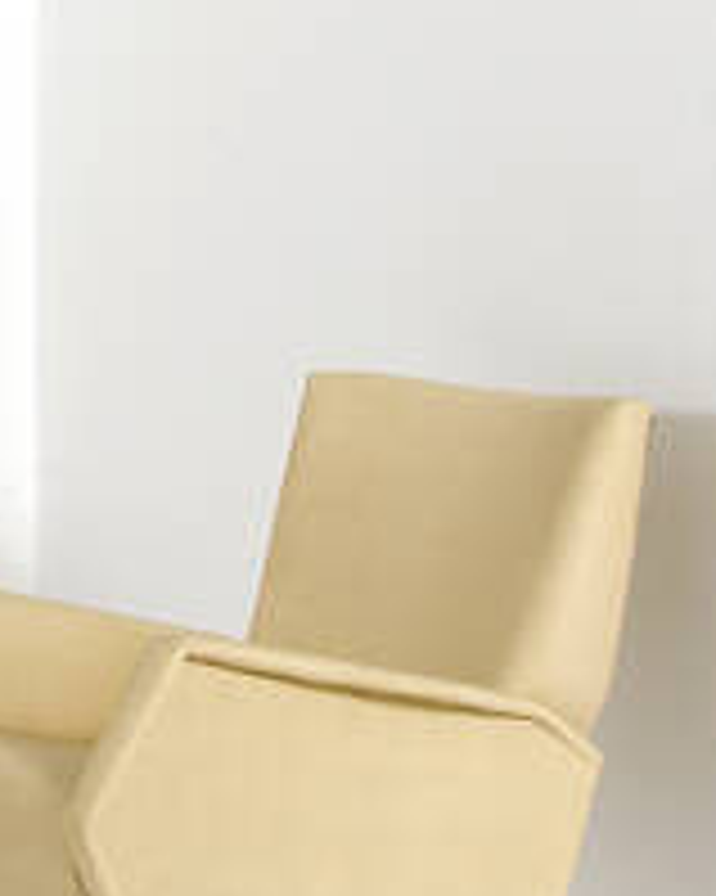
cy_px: 371
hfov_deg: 8.4
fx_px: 4710
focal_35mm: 178
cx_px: -477
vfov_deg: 10.9
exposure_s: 1/160
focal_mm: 35
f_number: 16
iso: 100
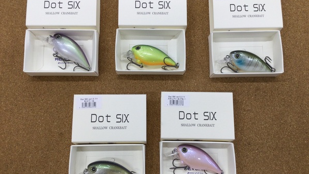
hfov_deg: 58.0
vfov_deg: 34.6
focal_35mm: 34
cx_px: 155
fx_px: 279
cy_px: 86
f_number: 2.4
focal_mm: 3.3
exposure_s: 1/60
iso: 32
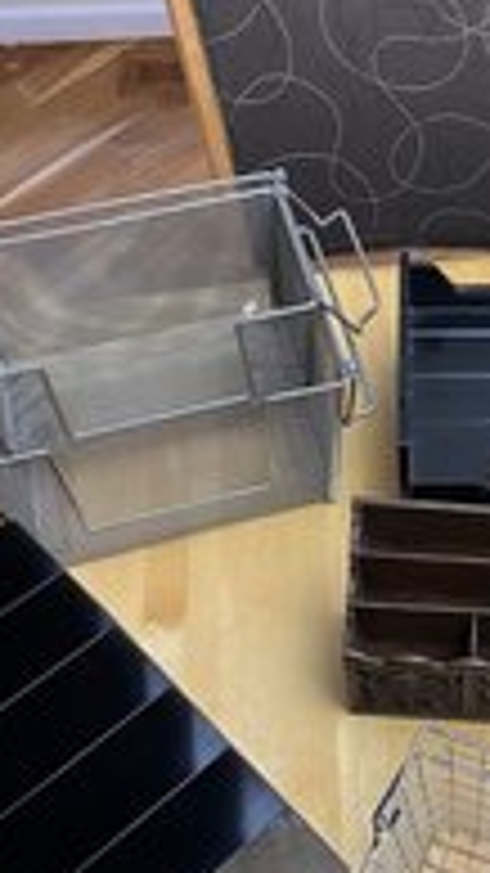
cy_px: 506
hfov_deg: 22.9
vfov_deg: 41.2
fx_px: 1156
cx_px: 501
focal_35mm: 50
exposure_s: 1/60
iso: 320
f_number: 1.6
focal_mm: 5.1
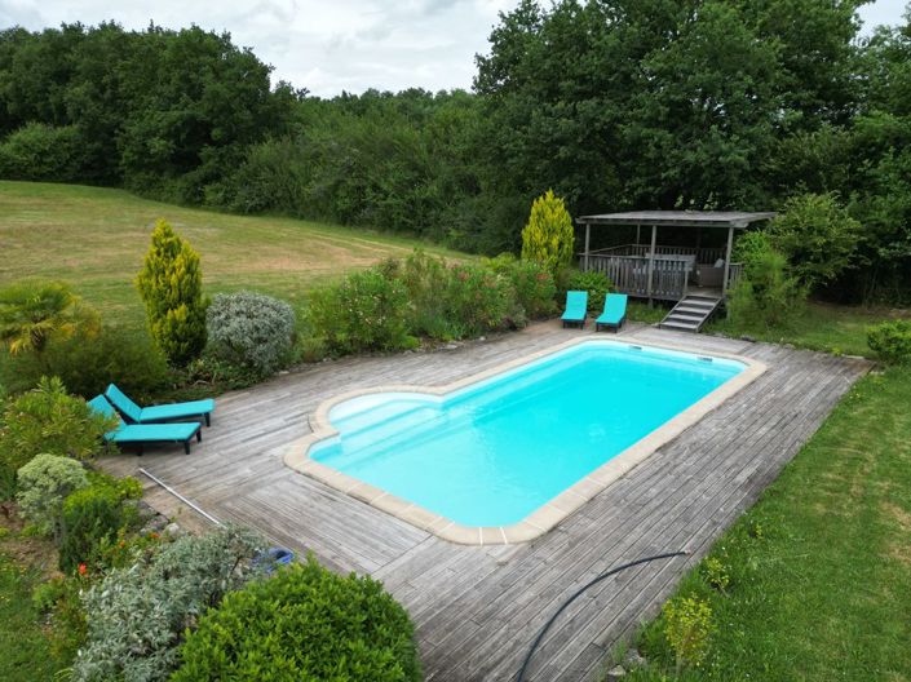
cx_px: 456
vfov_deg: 56.8
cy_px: 341
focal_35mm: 24
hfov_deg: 71.6
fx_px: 631
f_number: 1.7
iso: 100
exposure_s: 1/2500
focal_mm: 6.72
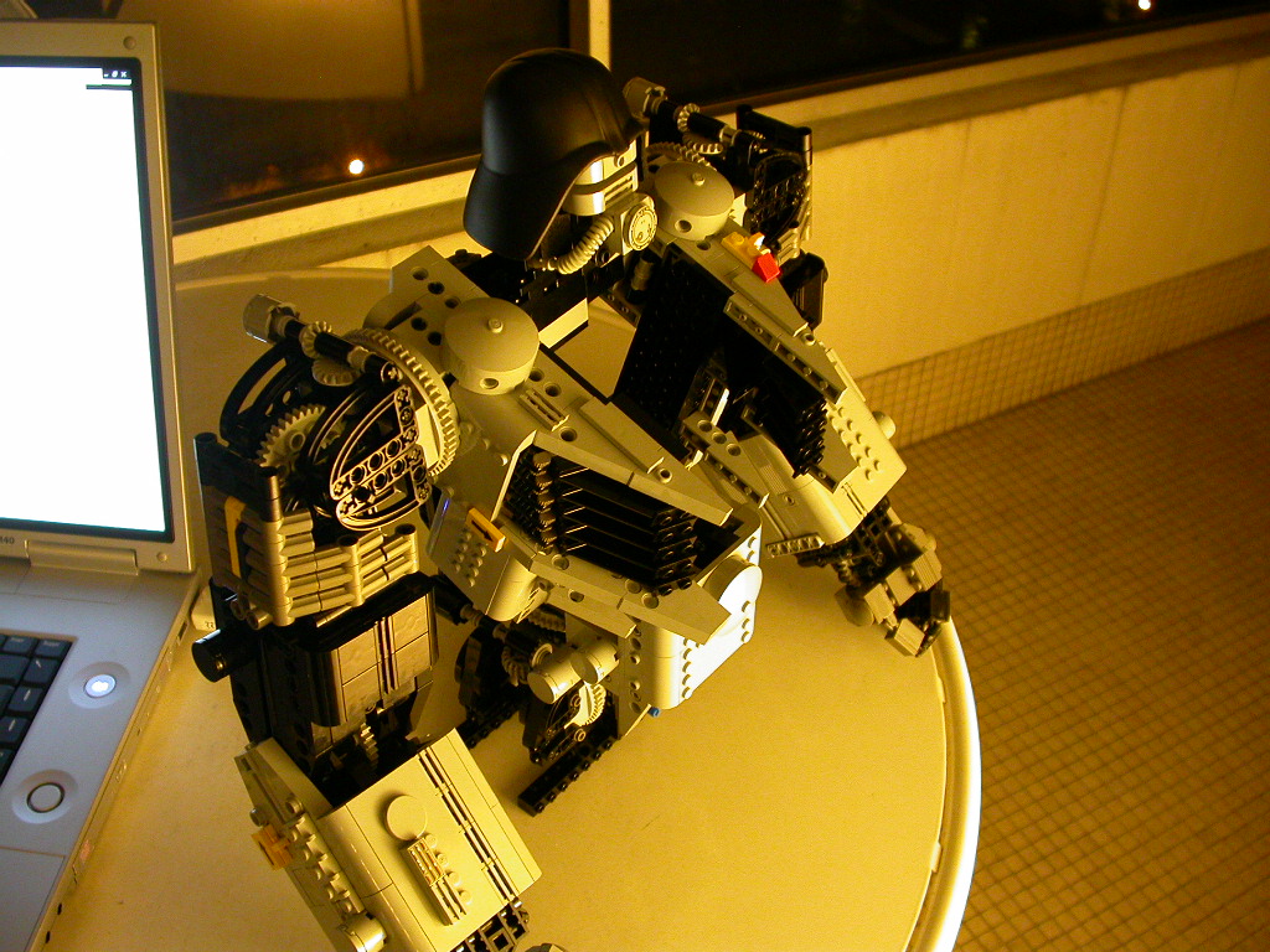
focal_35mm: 38
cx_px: 635
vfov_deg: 37.7
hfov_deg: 49.0
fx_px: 1394
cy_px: 476
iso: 231
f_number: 2.6
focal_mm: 7.85
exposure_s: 1/4.1
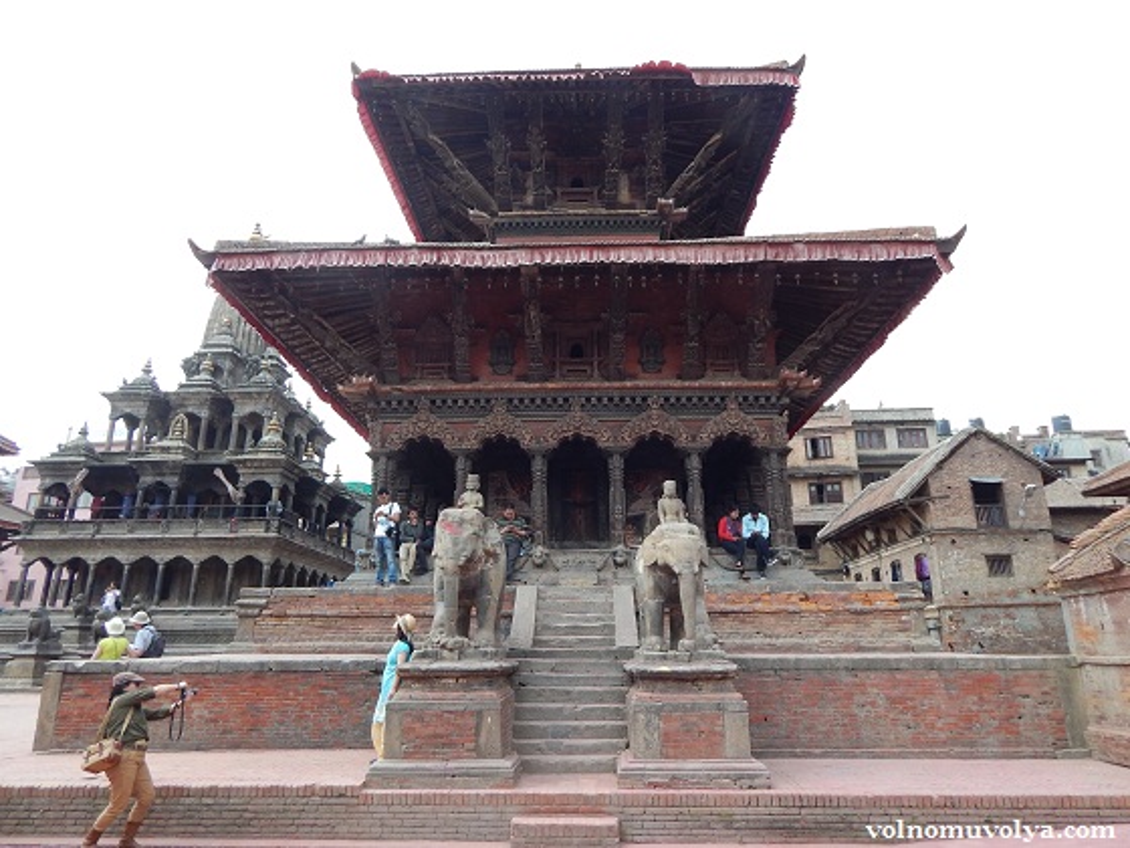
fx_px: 751
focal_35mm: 23
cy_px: 424
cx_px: 565
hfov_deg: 73.9
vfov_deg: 58.9
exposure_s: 1/400
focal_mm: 4
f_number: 3
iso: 125
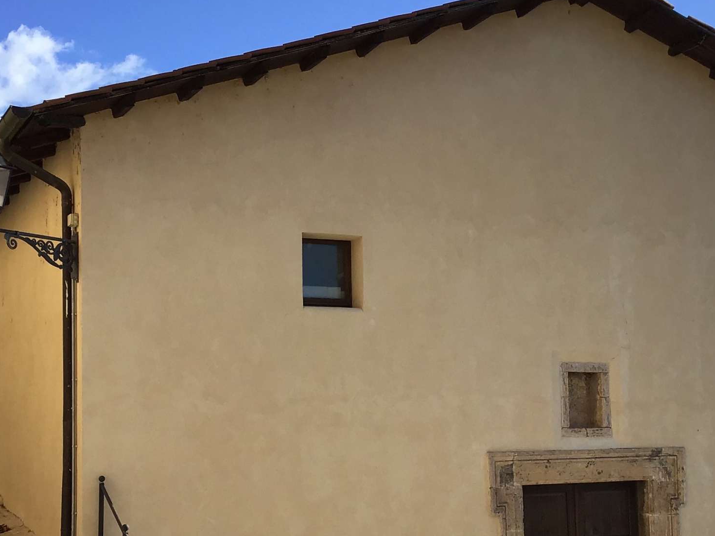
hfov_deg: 32.7
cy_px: 358
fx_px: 1219
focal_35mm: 59
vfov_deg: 24.7
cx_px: 320
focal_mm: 3.3
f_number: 2.4
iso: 25
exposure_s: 1/1164
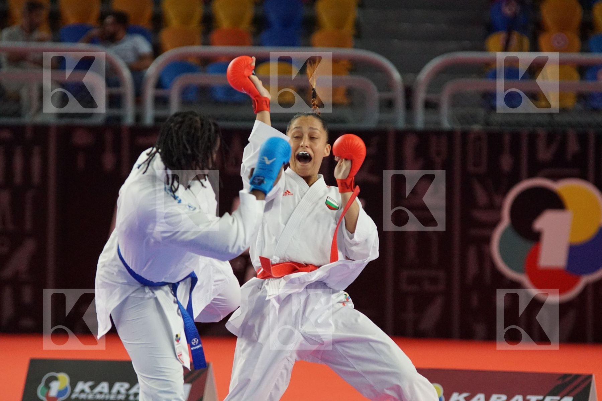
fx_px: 4515
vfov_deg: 5.1
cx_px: 301
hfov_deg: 7.6
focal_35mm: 270
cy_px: 200
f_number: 2.8
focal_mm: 180
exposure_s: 1/2000
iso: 3200
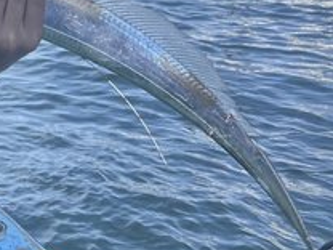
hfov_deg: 22.2
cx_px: -86
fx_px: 770
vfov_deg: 17.9
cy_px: -14
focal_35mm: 80
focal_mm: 5.7
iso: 50
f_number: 1.5
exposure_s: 1/1779
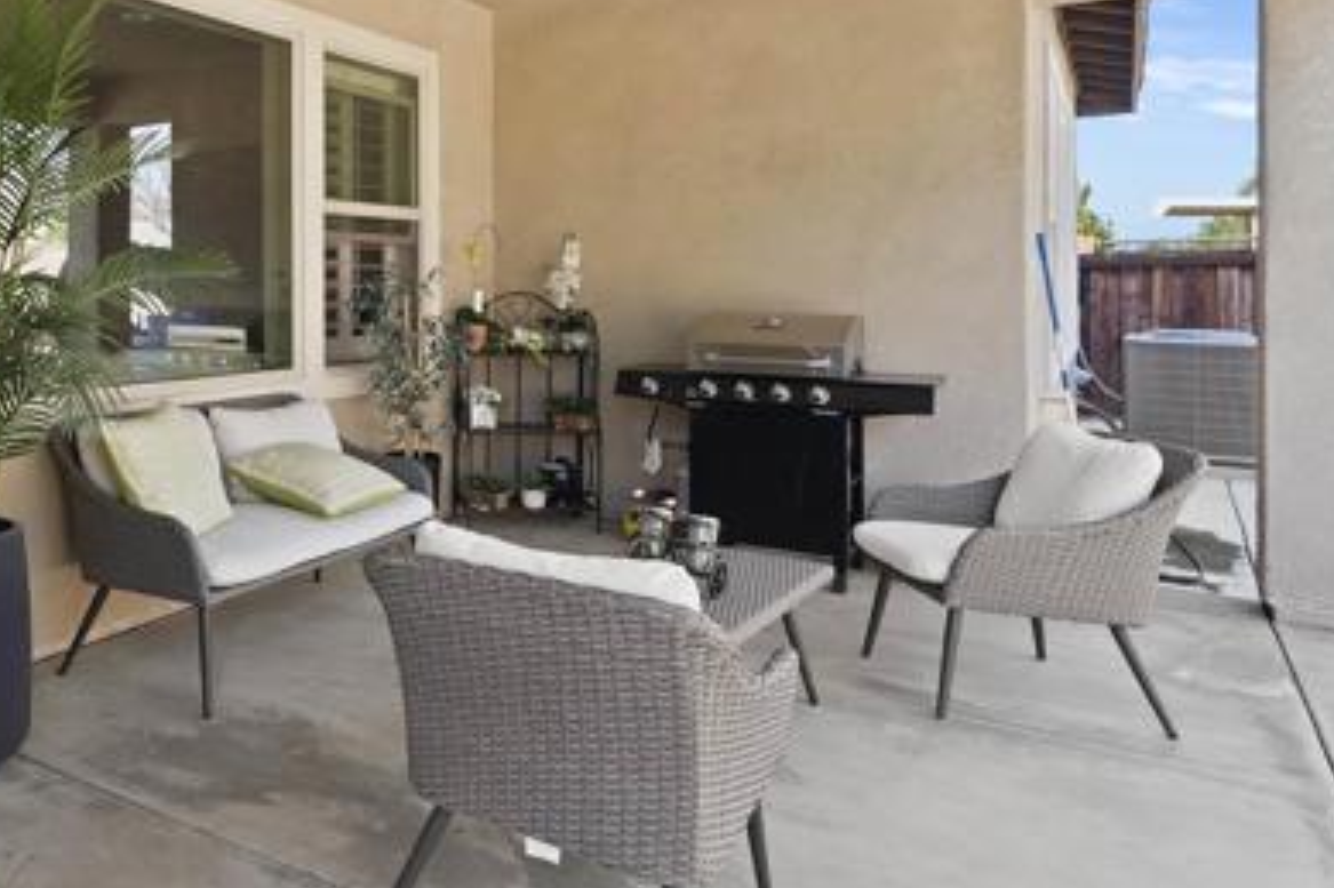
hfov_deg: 59.4
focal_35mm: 29
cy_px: 279
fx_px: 1068
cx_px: 281
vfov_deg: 44.4
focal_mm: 17.5
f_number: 4.5
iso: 125
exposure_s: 1/15
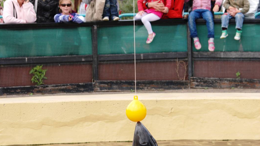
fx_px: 1151
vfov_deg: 7.2
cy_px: 128
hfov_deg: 12.9
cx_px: 130
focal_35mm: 167
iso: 180
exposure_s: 1/500
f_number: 5.6
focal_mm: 70
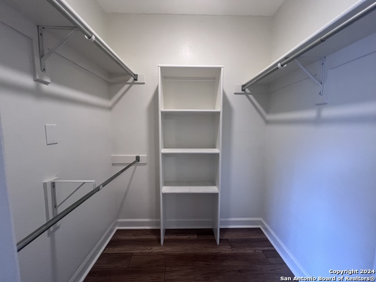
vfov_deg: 89.9
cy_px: 141
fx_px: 141
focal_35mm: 13
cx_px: 188
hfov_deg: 106.2
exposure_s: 1/120
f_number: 1.8
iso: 200
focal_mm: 1.57
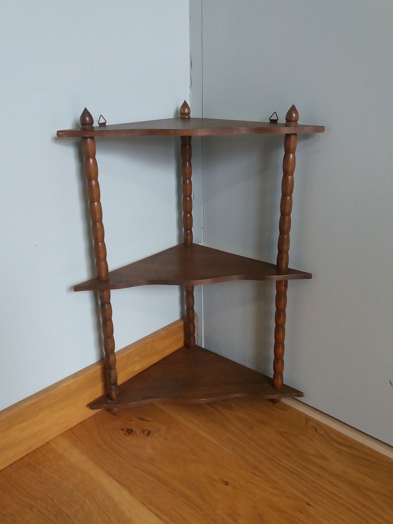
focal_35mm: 28
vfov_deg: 63.4
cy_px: 262
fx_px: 424
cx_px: 196
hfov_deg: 49.7
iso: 200
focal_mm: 3.7
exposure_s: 1/17
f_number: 1.9
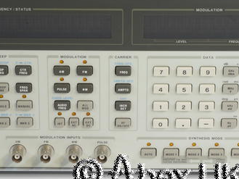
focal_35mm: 204
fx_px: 1409
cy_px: 86
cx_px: 105
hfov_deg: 9.7
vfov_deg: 7.3
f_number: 16
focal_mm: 84
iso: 400
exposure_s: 1/1.3
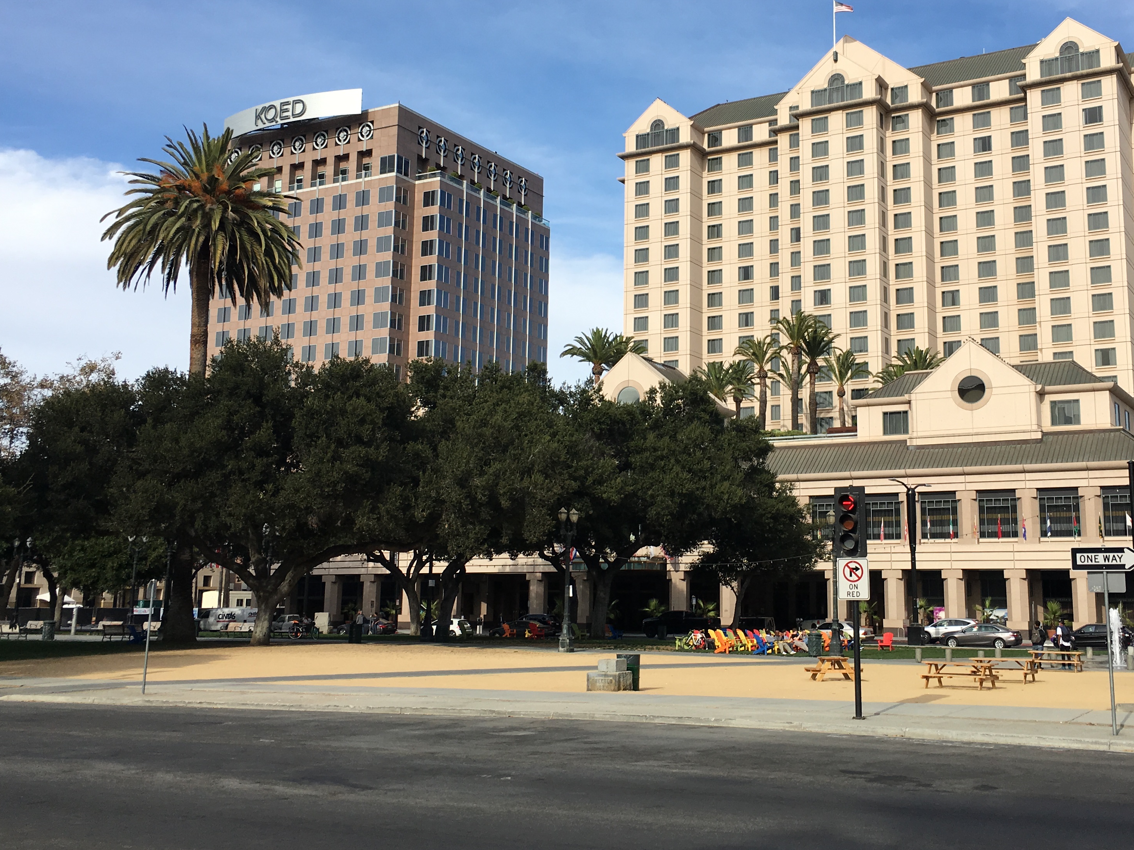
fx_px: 1310
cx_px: 674
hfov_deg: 46.6
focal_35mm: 40
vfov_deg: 35.9
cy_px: 371
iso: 25
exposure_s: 1/1304
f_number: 2.2
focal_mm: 4.15
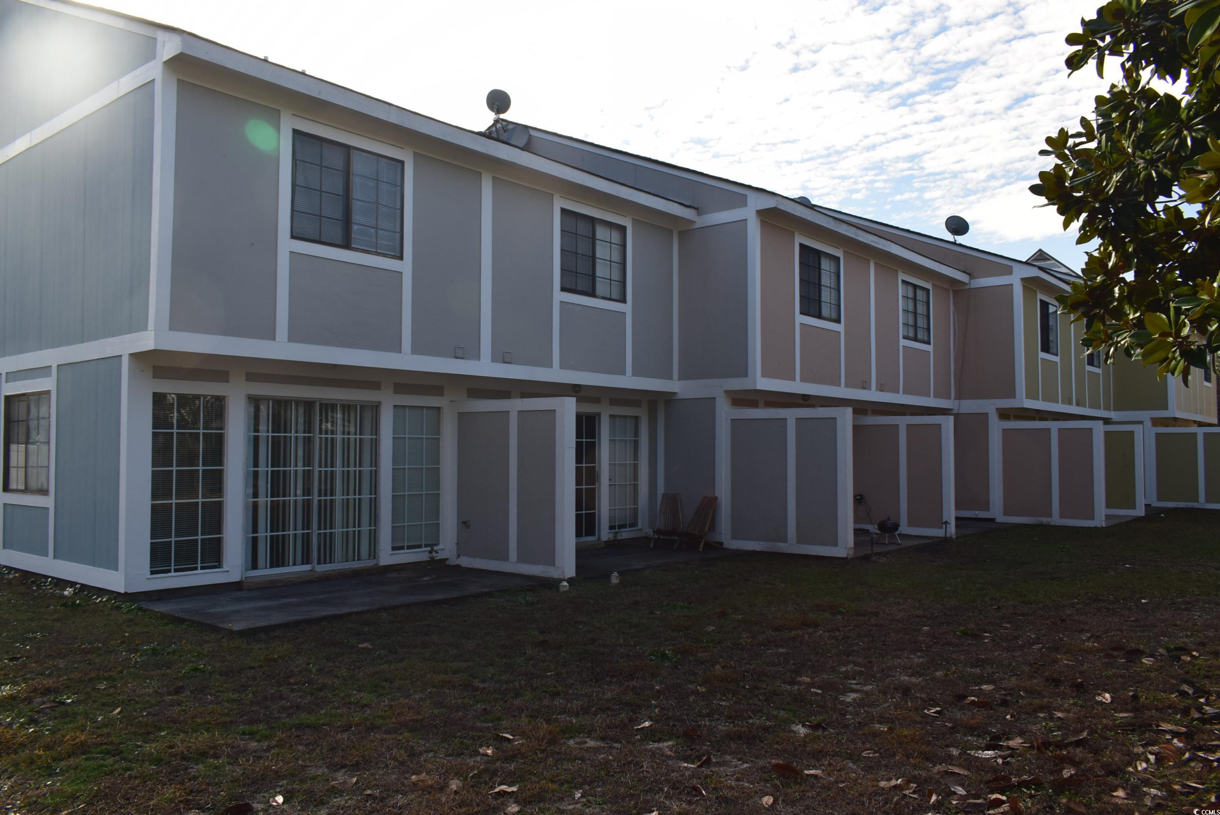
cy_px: 408
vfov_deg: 48.0
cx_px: 610
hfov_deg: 67.3
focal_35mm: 27
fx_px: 916
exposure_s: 1/200
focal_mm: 18
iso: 400
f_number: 10
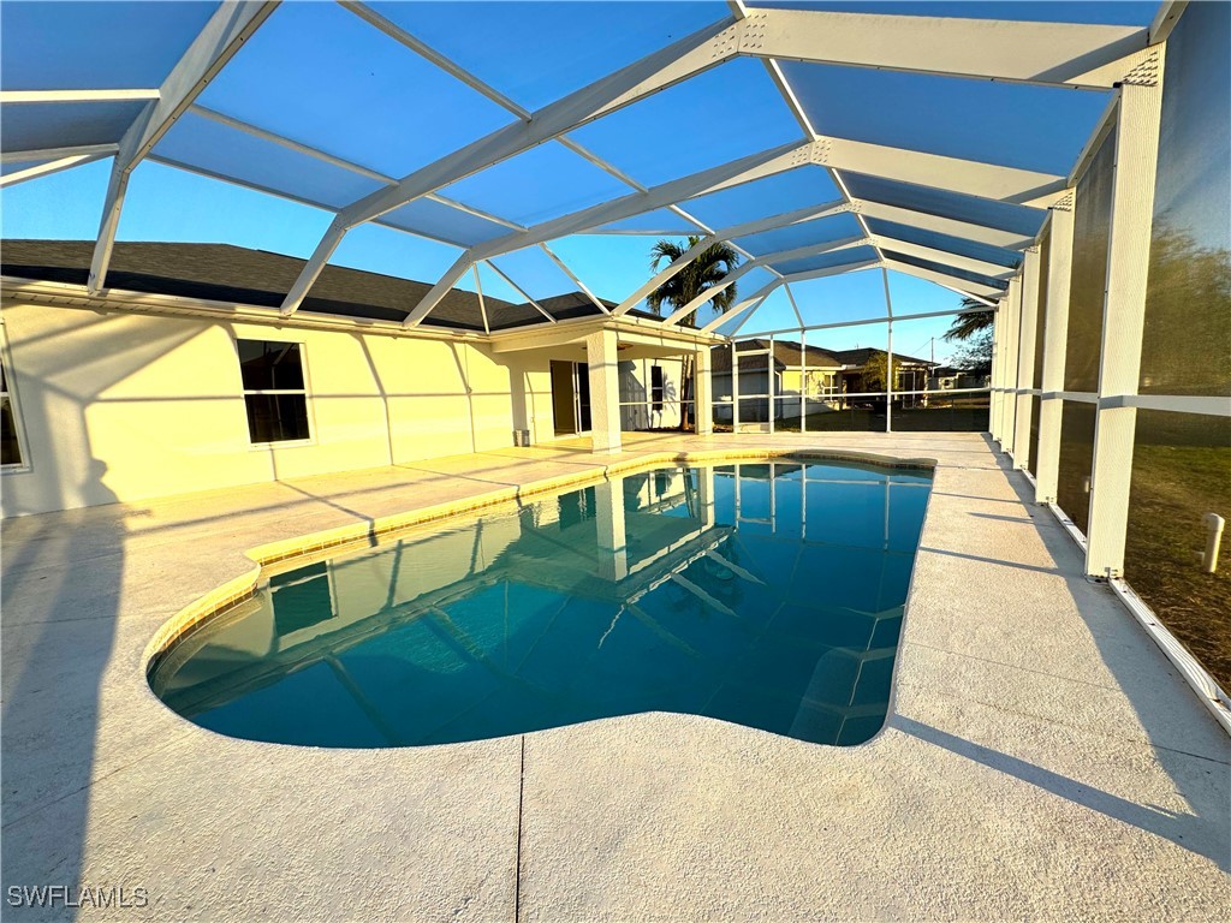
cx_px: 616
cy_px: 462
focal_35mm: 14
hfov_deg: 102.1
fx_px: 498
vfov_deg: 85.7
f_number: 2.2
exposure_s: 1/980
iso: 40
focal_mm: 2.22
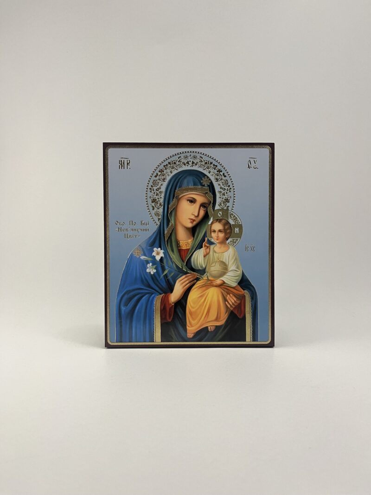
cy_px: 248
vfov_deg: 67.3
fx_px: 372
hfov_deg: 53.1
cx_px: 186
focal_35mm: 26
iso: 80
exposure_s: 1/50
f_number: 1.6
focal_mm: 5.1
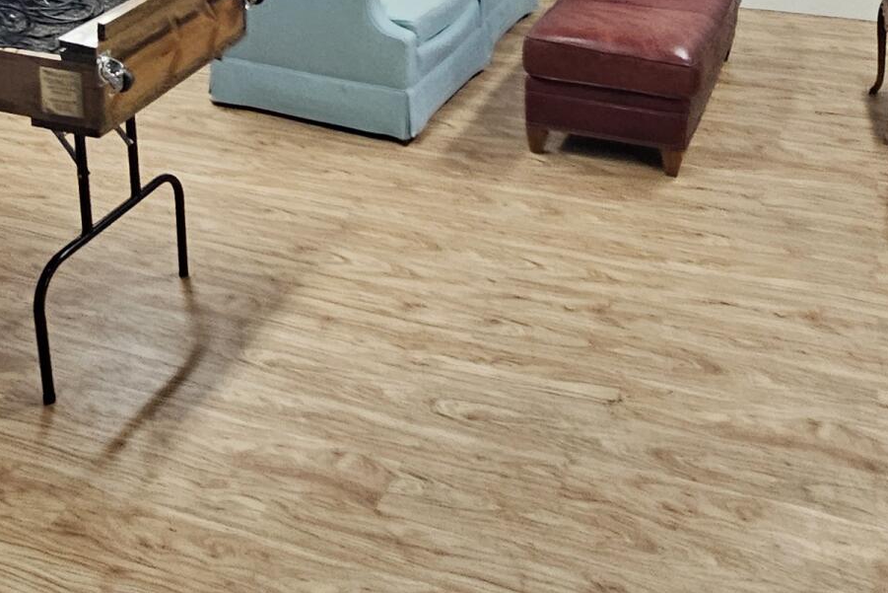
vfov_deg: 27.9
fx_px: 1110
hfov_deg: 43.4
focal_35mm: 45
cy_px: -17
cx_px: 354
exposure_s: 1/34
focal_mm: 2.2
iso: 320
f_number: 2.2
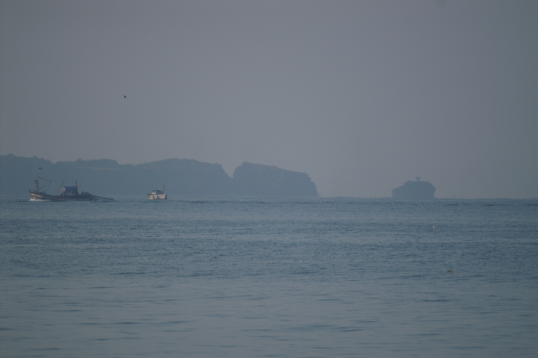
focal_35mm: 450
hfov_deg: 4.6
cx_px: 269
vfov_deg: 3.0
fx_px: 6719
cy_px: 179
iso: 200
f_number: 5.6
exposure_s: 1/800
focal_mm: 300
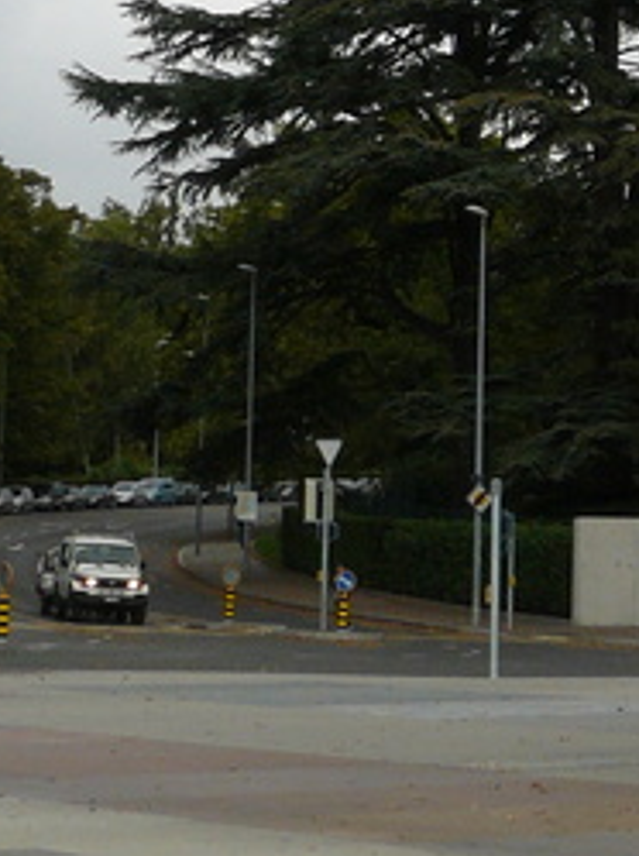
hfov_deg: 10.1
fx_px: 3430
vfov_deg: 14.0
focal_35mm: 139
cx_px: 1127
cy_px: -38
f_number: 5
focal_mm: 6
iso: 100
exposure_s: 1/250
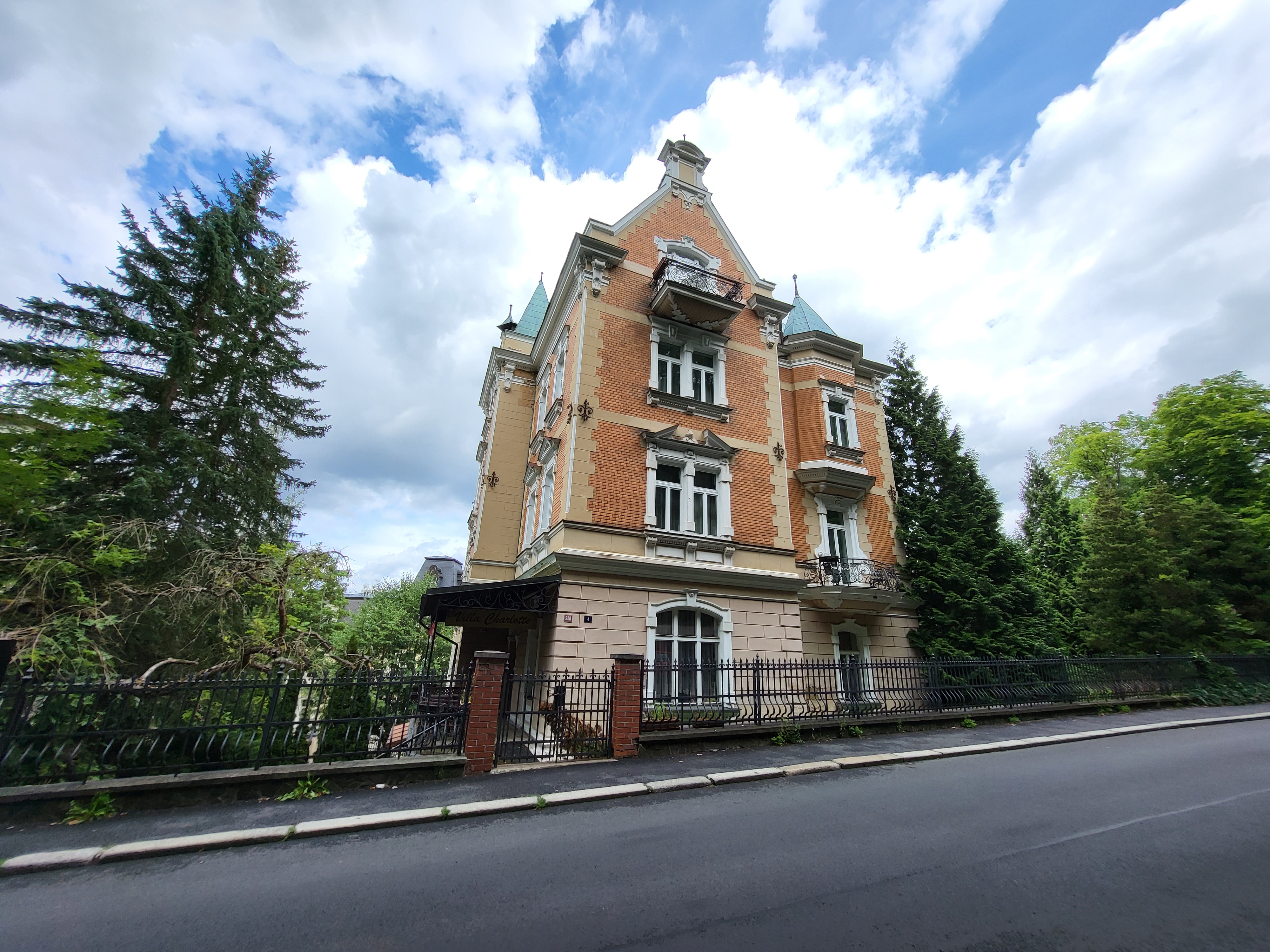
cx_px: 635
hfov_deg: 106.2
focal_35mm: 13
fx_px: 477
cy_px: 476
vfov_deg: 89.9
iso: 32
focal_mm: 1.74
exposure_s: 1/713
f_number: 2.2
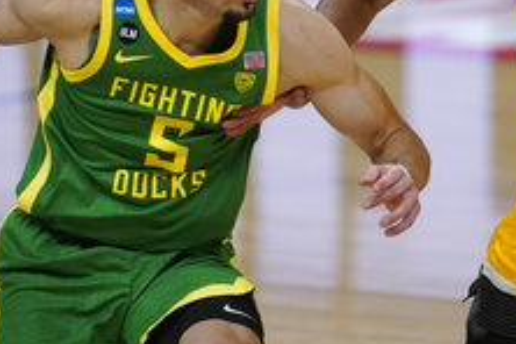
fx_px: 18532
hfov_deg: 1.6
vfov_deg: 1.1
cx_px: 321
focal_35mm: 1293
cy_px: 20
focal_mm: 560
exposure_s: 1/1600
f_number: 4
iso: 4000
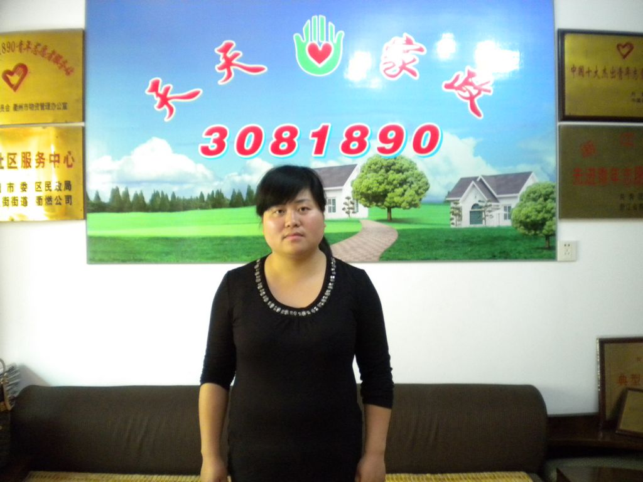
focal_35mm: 35
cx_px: 322
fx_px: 650
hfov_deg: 52.6
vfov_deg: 40.7
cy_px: 241
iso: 578
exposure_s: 1/8.8
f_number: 3.1
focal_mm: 6.3
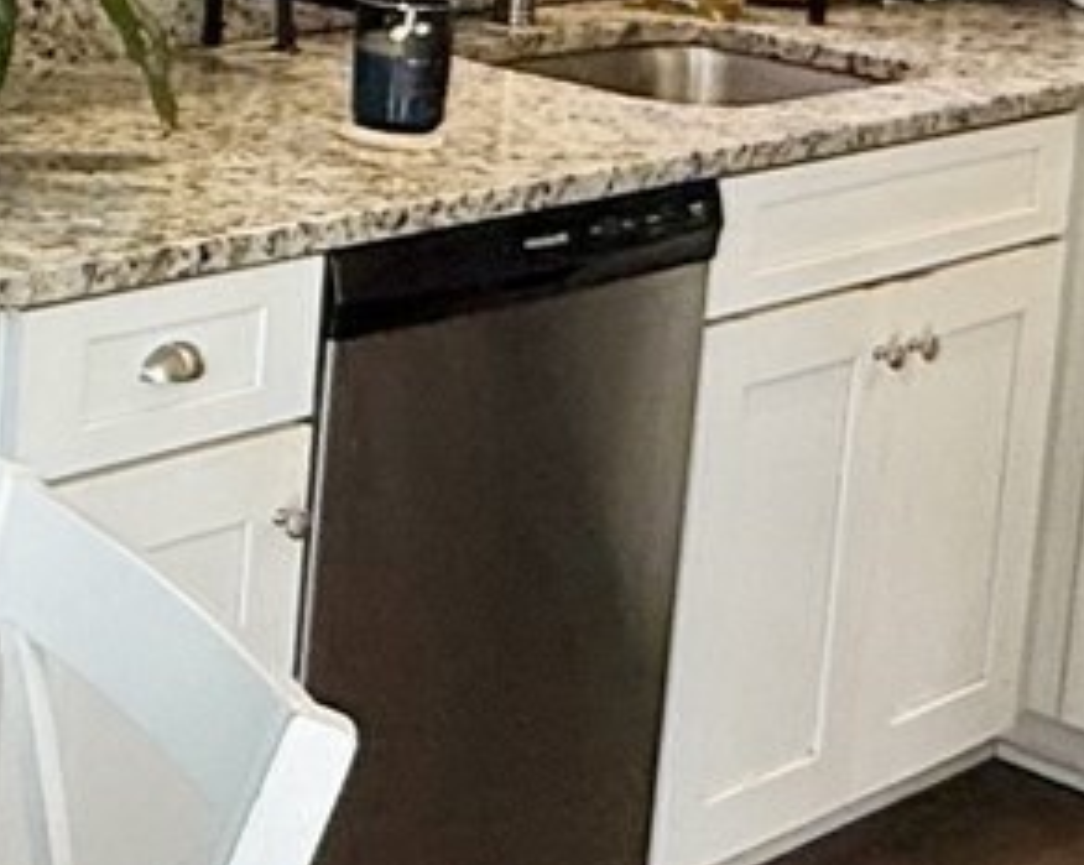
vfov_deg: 15.5
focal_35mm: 96
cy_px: -148
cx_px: -148
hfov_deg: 19.1
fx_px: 3077
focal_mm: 2.22
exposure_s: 1/120
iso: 100
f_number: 2.2
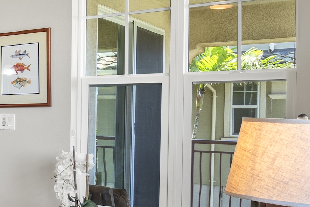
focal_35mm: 65
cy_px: 115
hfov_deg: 23.5
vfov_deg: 20.9
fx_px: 560
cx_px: -177
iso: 100
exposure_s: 1/1.25
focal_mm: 16
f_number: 8
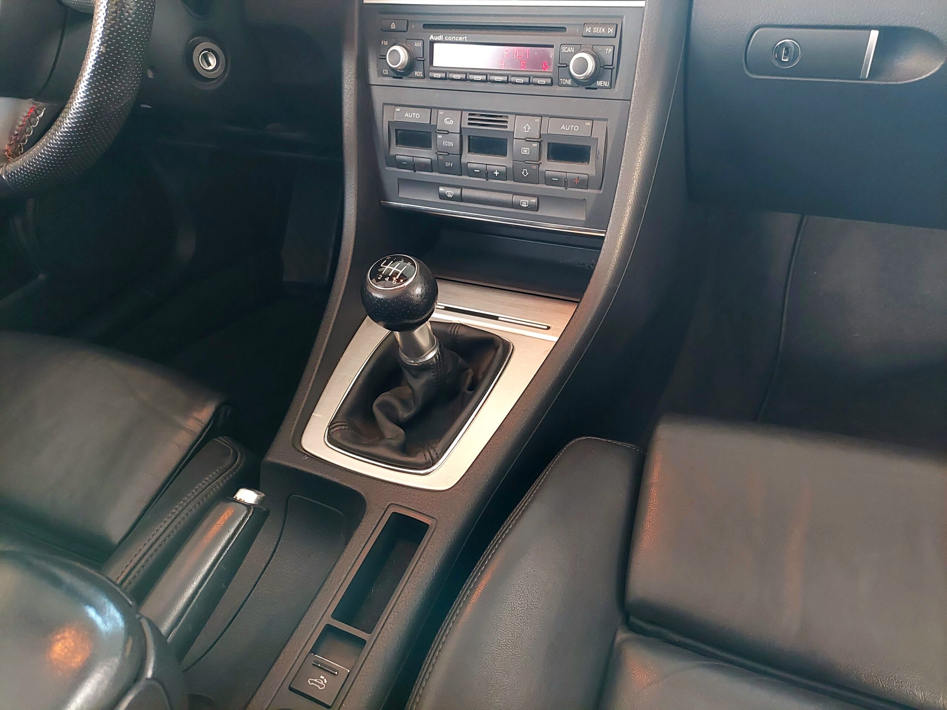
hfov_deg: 69.4
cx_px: 474
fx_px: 684
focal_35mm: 25
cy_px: 355
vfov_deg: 54.9
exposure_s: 1/25
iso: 640
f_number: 1.8
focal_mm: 5.23
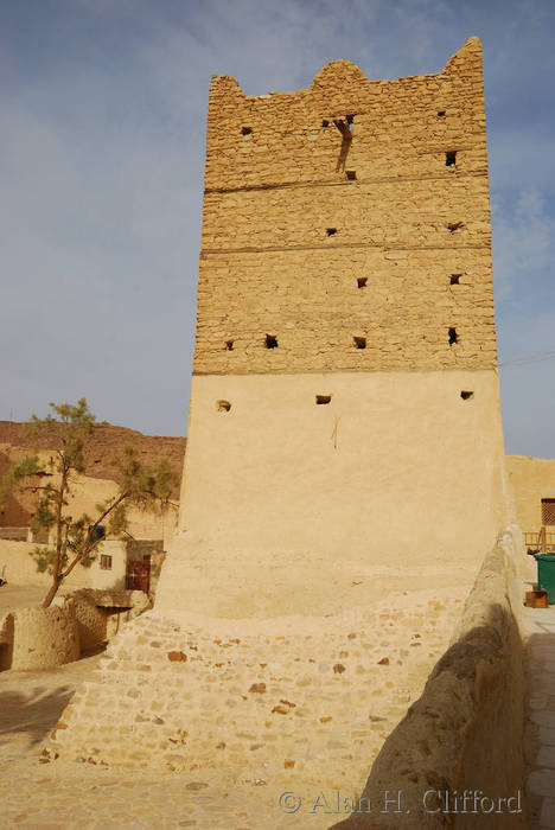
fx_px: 623
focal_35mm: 27
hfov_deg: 48.0
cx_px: 278
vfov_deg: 67.3
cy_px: 415
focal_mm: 18
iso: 100
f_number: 9
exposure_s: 1/320
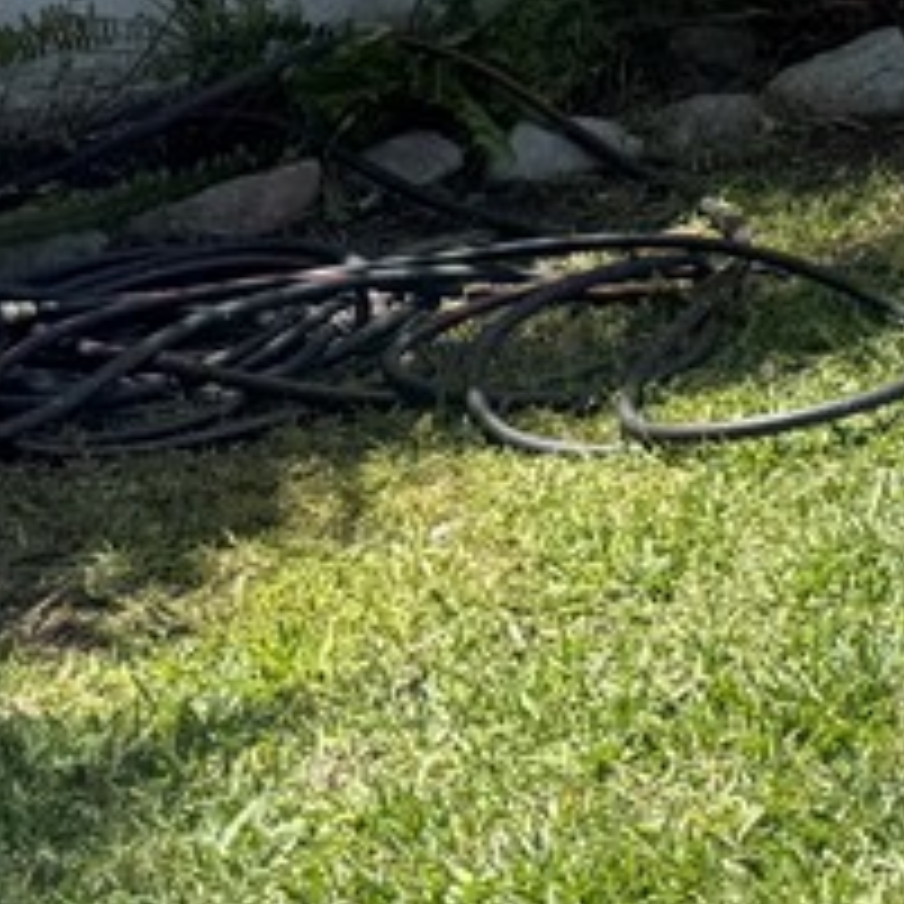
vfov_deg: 14.4
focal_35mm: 108
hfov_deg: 13.3
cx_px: 1929
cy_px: -652
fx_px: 3191
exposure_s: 1/2041
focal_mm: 6.76
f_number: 1.78
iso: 80
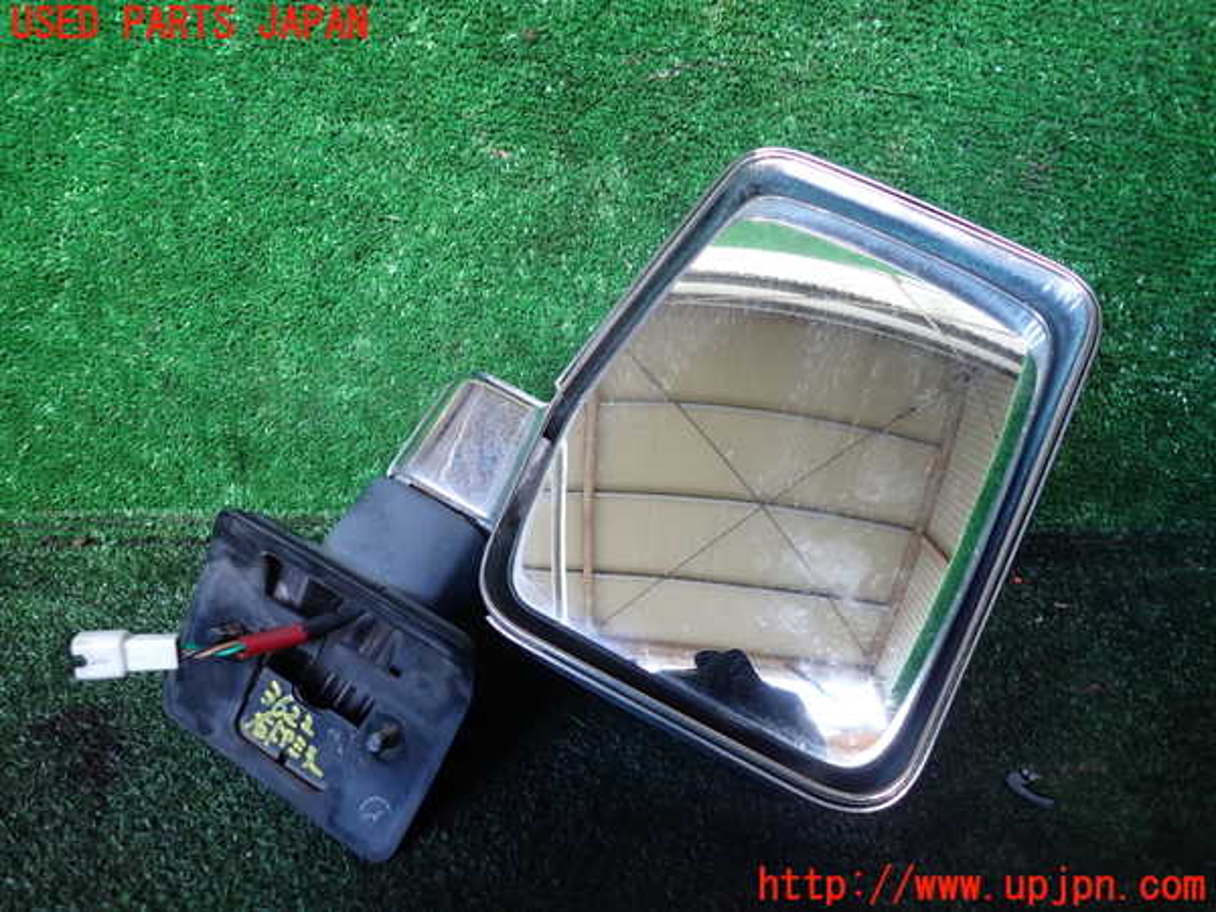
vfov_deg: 54.9
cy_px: 456
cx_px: 608
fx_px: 878
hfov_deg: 69.4
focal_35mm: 25
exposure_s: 1/60
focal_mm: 4.5
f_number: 2
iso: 125
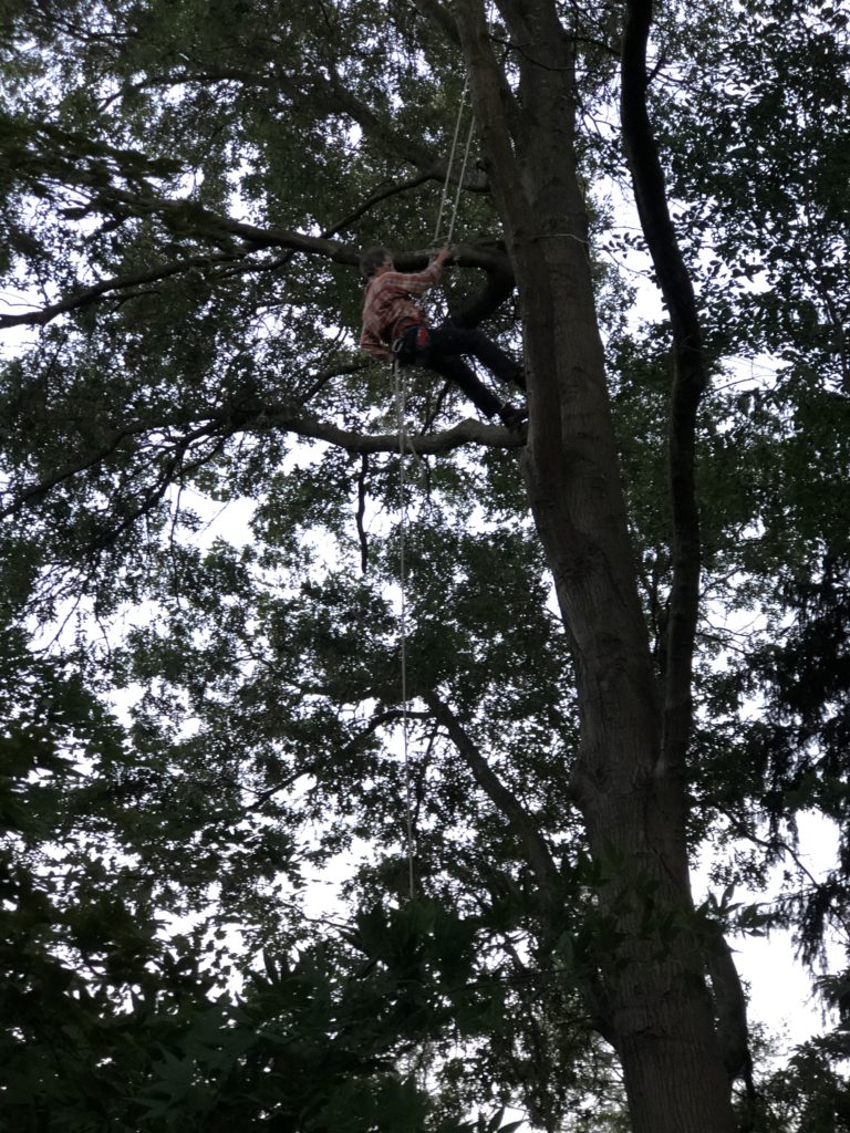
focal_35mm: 57
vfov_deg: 33.8
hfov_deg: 25.7
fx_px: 1866
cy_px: 566
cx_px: 425
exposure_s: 1/60
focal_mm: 6.6
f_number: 2.8
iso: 320
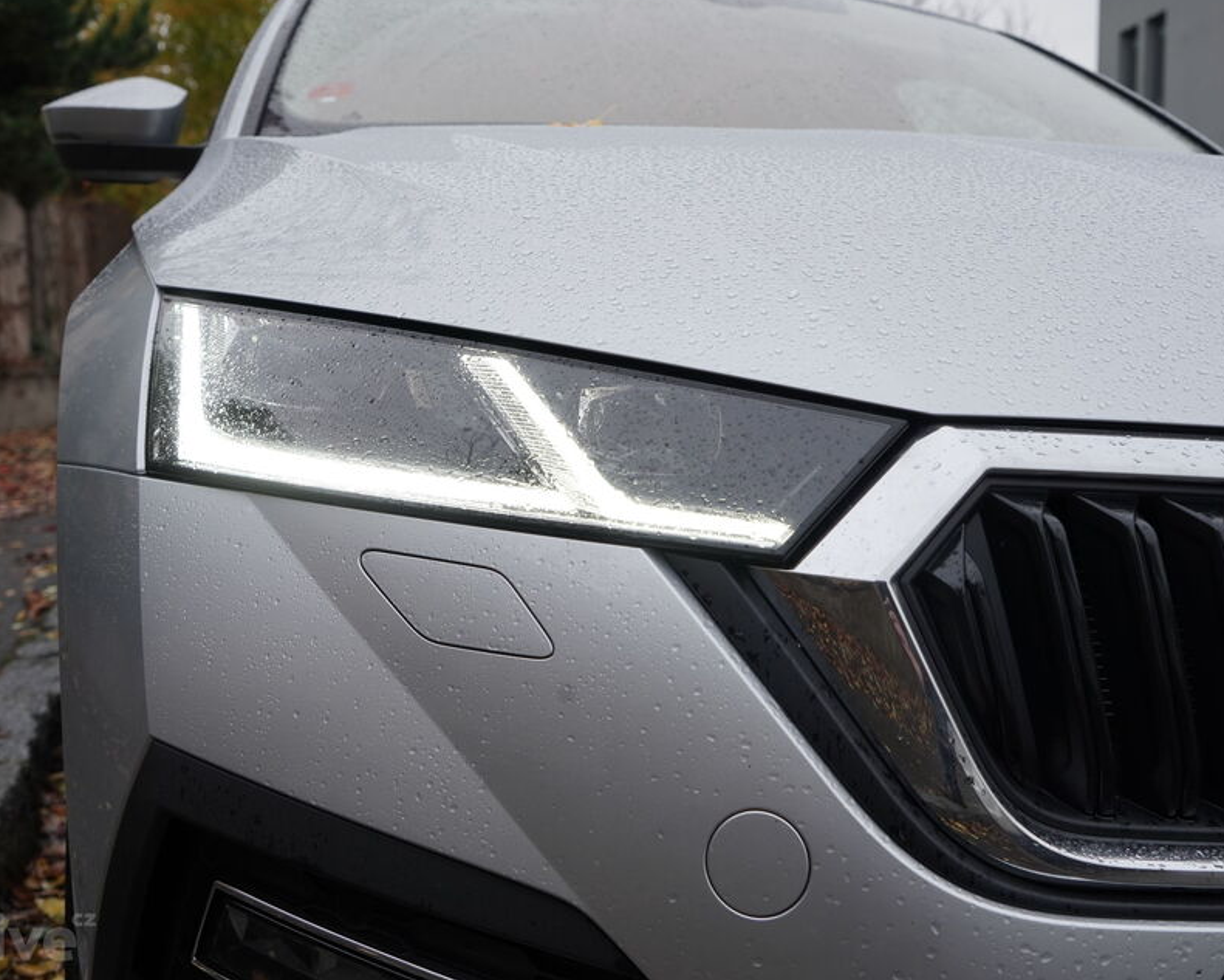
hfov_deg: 44.8
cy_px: 486
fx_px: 1485
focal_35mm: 41
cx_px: 639
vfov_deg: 36.5
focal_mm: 36
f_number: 7.1
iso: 400
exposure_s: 1/250
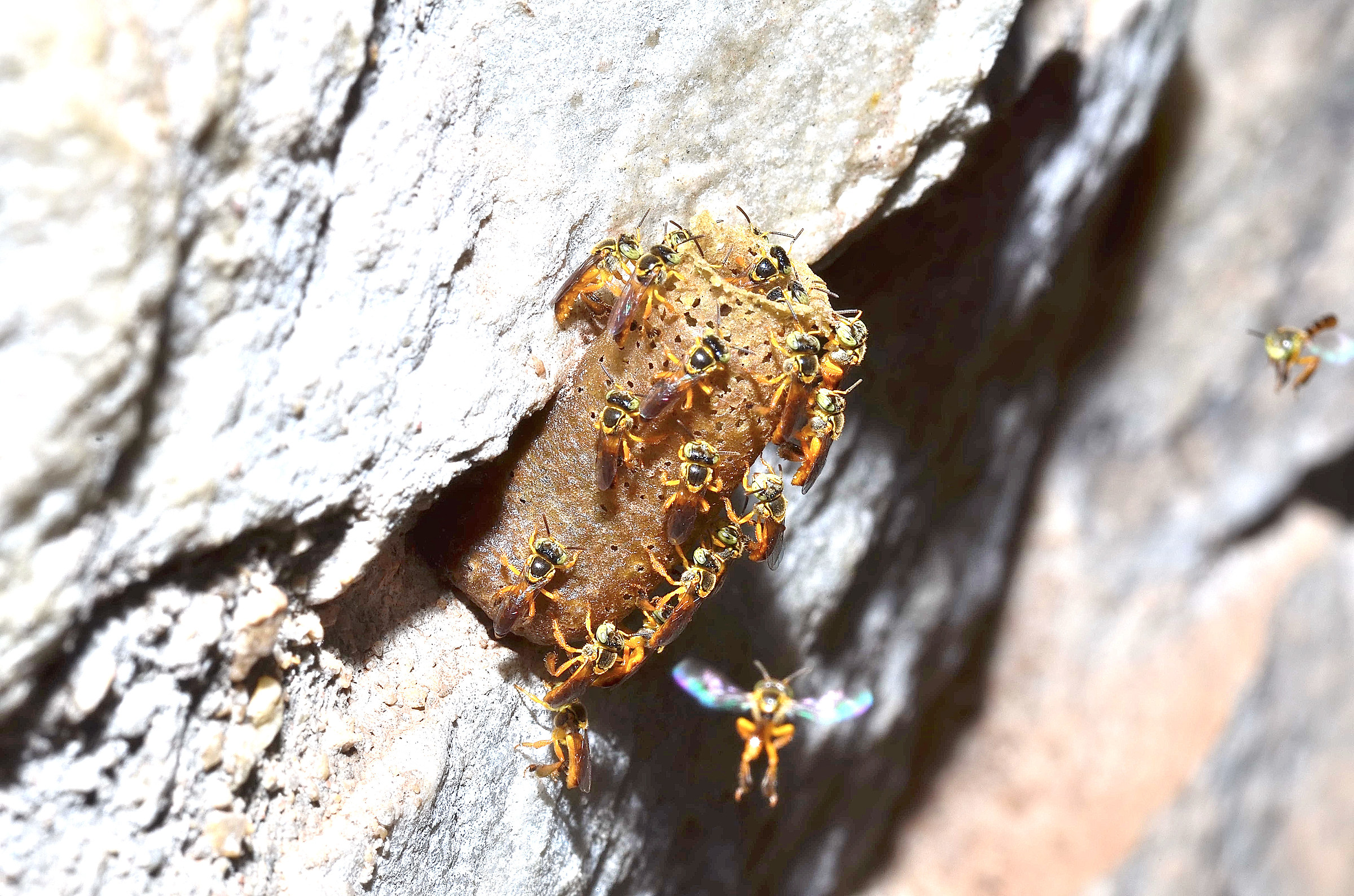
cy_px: 448
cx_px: 677
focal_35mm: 158
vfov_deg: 8.7
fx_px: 5911
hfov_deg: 13.1
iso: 100
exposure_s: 1/320
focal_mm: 105
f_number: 29
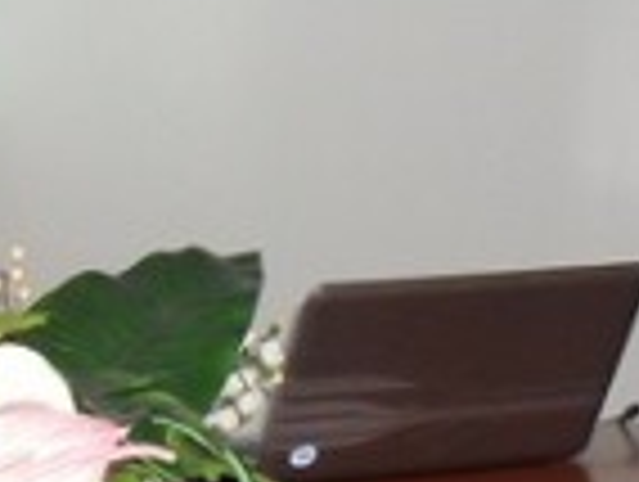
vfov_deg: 11.1
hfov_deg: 14.7
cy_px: 83
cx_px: 81
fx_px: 2459
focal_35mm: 133
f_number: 3.2
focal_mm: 6.3
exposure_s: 1/45
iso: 200
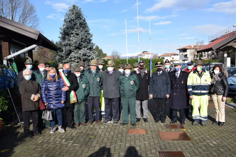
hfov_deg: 55.1
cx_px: 118
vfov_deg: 38.4
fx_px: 226
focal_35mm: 34
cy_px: 78
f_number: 9
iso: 200
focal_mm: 23
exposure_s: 1/320
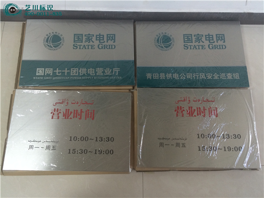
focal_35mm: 29
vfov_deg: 48.2
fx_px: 221
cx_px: 132
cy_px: 99
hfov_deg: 61.7
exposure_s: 1/33
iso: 160
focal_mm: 4.15
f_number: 2.2
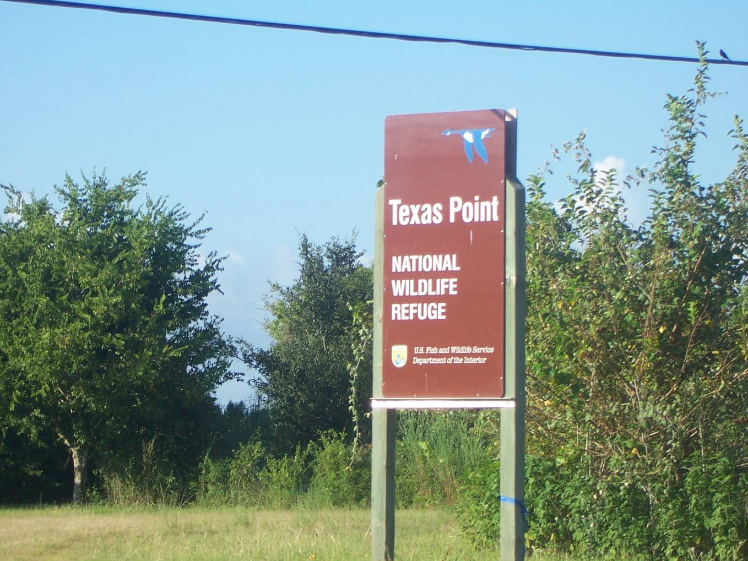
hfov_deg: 11.5
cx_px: 322
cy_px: 325
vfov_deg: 8.6
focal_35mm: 172
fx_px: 3717
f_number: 4.8
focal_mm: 25.1
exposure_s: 1/500
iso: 80
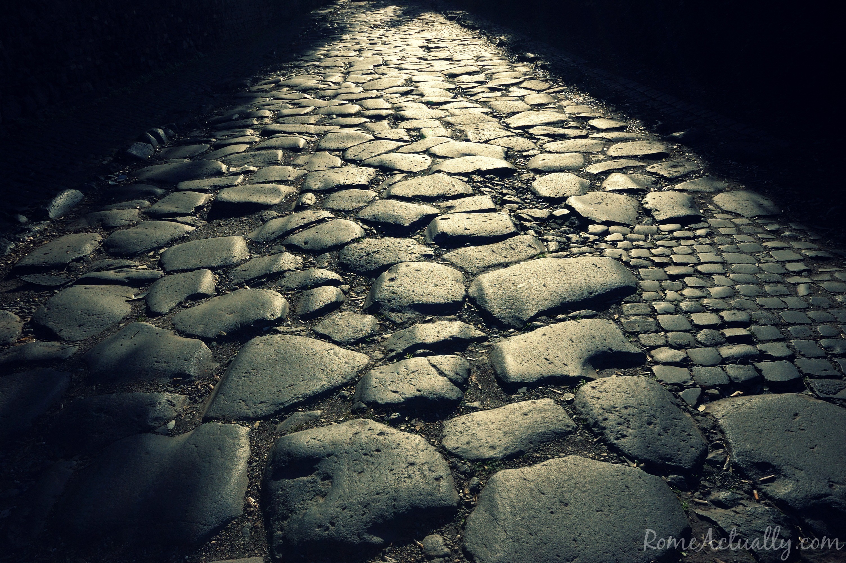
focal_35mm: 30
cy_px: 282
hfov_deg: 62.0
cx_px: 423
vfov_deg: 43.5
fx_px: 704
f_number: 8
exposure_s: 1/500
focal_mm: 20
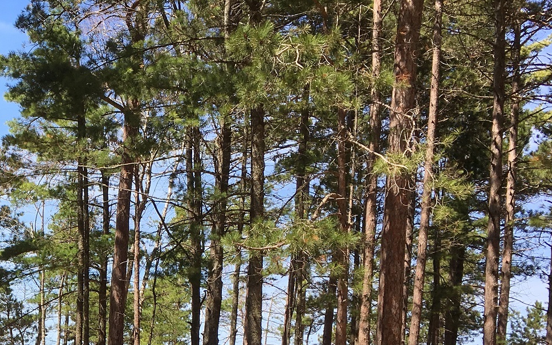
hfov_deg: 29.7
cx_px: -7
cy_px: 381
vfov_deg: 19.4
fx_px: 963
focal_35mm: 64
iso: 25
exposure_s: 1/950
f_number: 2.2
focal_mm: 4.15
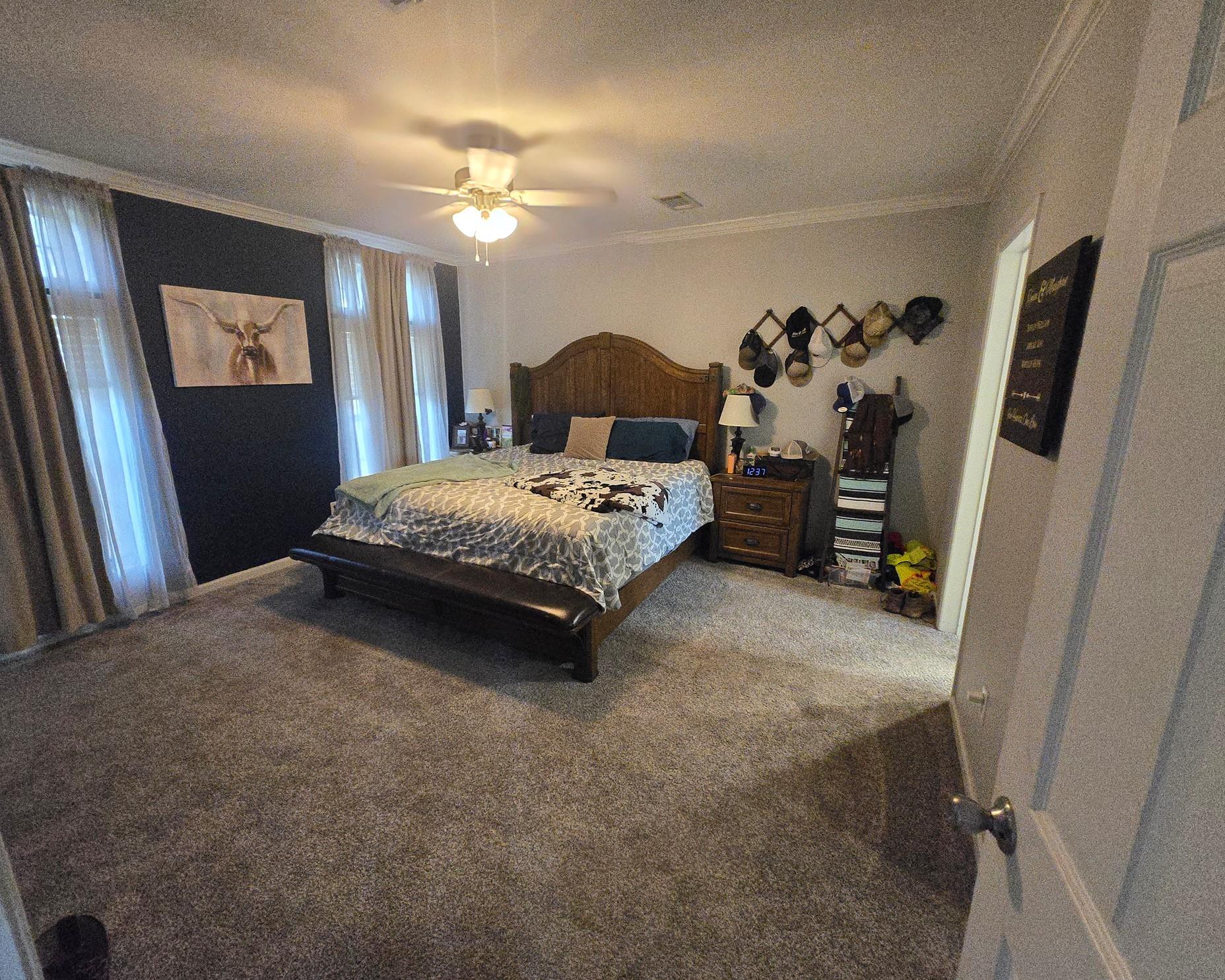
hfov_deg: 100.7
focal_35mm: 14
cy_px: 492
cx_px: 591
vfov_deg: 88.0
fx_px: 508
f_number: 2.2
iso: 1250
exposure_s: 1/60
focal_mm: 1.7
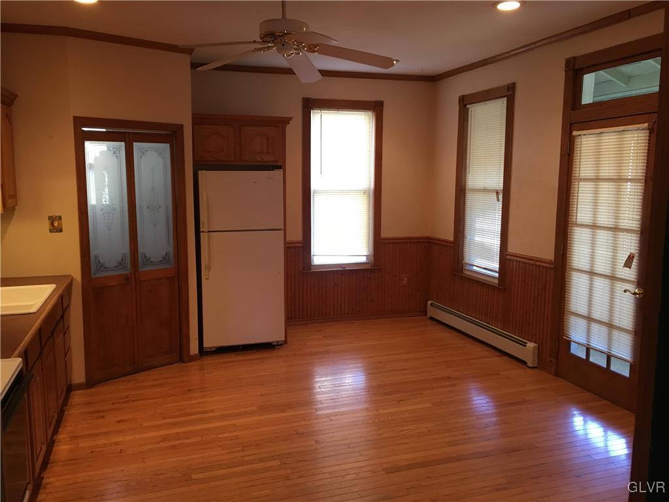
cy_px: 251
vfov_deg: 48.2
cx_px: 334
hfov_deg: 61.7
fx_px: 560
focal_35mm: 29
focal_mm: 4.15
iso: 100
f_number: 2.2
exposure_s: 1/30
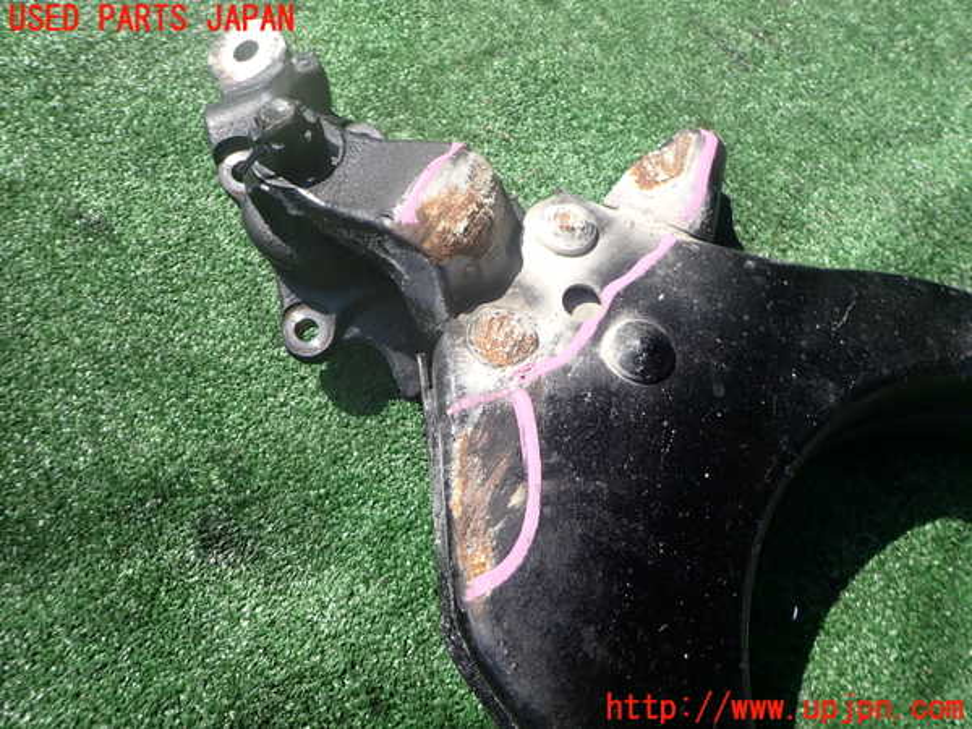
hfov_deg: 69.4
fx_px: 702
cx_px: 486
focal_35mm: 25
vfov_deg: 54.9
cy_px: 364
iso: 100
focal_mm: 4.5
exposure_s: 1/800
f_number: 2.8
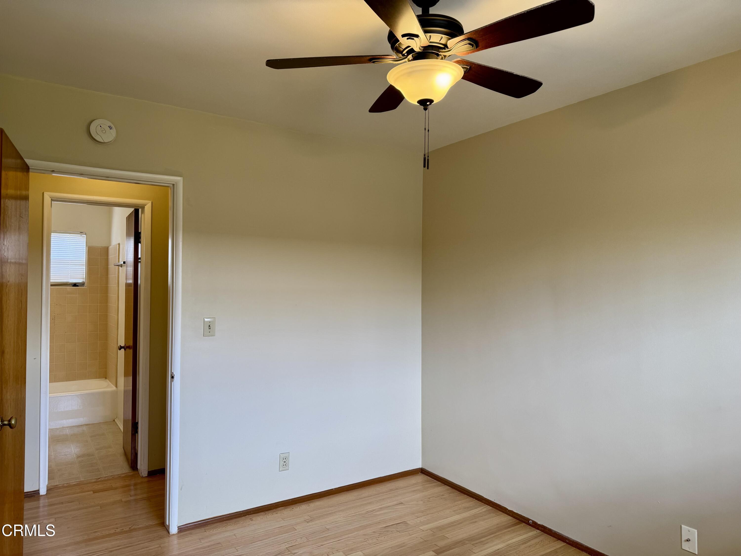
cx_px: 370
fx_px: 514
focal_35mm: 24
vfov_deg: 56.8
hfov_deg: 71.6
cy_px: 278
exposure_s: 1/120
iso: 80
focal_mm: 6.76
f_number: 1.78
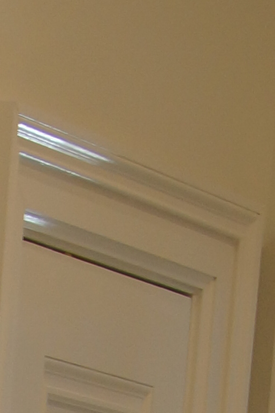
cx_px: -681
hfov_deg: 4.0
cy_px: 1509
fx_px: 3747
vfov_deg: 5.6
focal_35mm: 327
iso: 200
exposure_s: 1/30
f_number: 4
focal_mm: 28
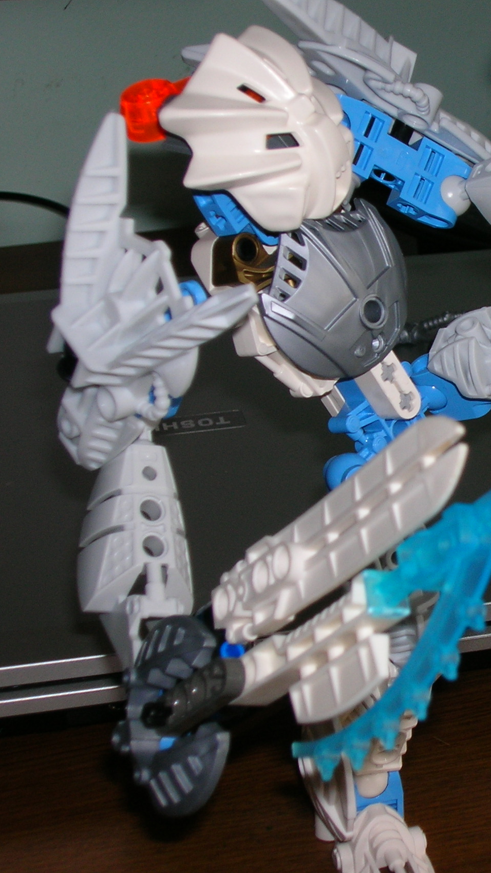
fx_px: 1967
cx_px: 513
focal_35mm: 85
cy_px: 439
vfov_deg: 25.0
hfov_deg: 14.0
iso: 50
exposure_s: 1/60.1
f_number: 3.5
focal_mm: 9.7
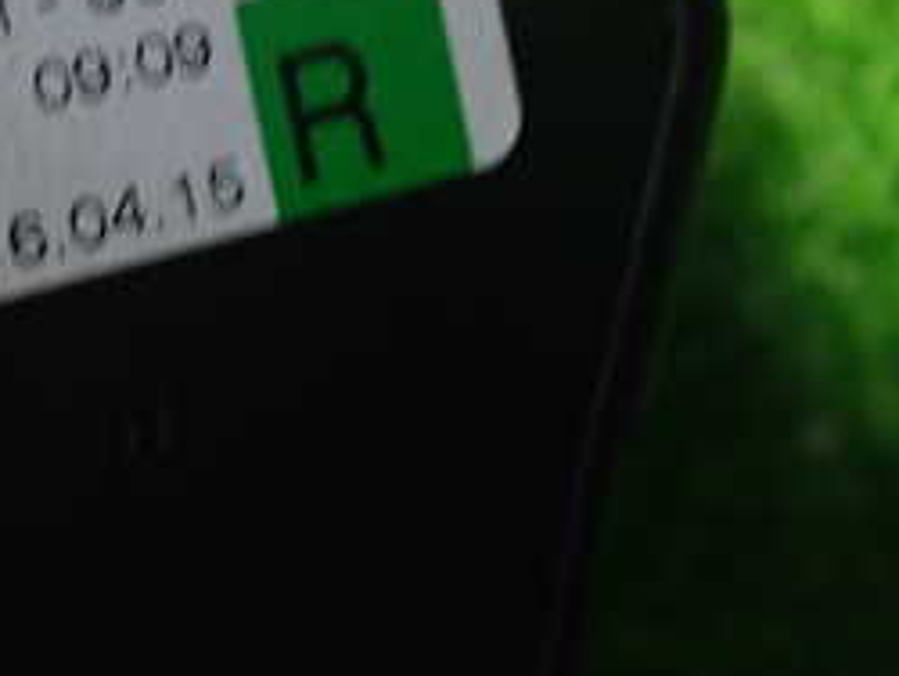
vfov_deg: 19.8
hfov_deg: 26.1
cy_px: -18
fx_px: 1872
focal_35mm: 72
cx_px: 86
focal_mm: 5.4
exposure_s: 1/30
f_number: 2.3
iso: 400
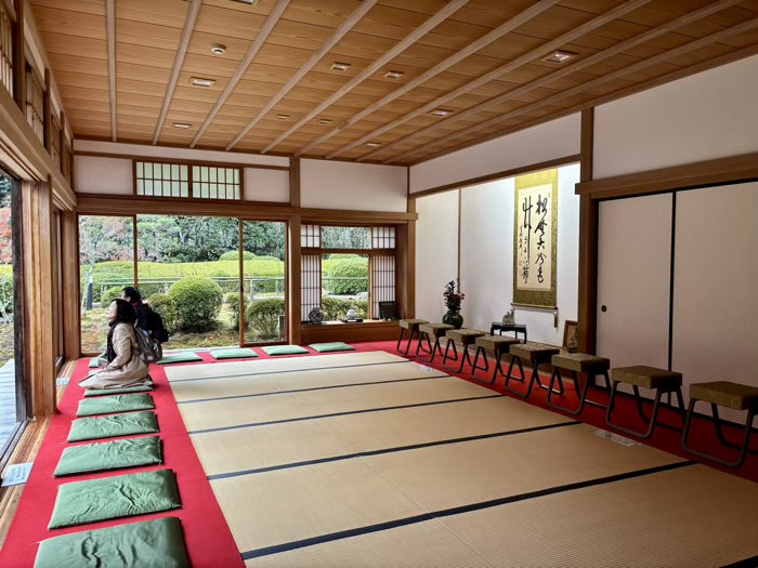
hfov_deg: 67.3
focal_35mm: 26
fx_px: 569
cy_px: 284
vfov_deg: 53.1
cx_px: 379
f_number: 1.6
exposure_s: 1/60
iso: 160
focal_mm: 5.96
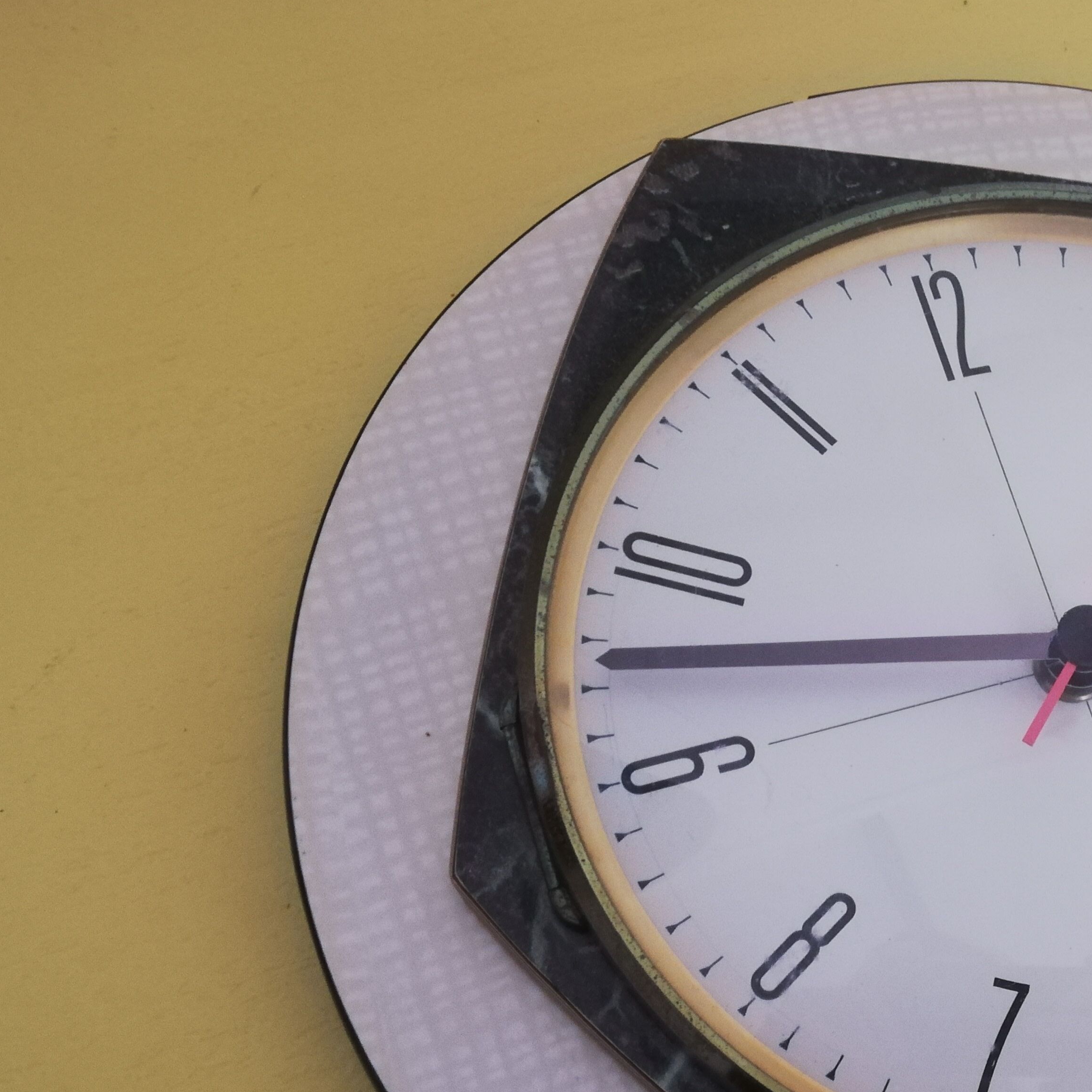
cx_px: 1022
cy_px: 771
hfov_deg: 34.3
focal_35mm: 46
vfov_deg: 36.2
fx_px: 1642
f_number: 2.2
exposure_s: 1/24
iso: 400
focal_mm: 3.81
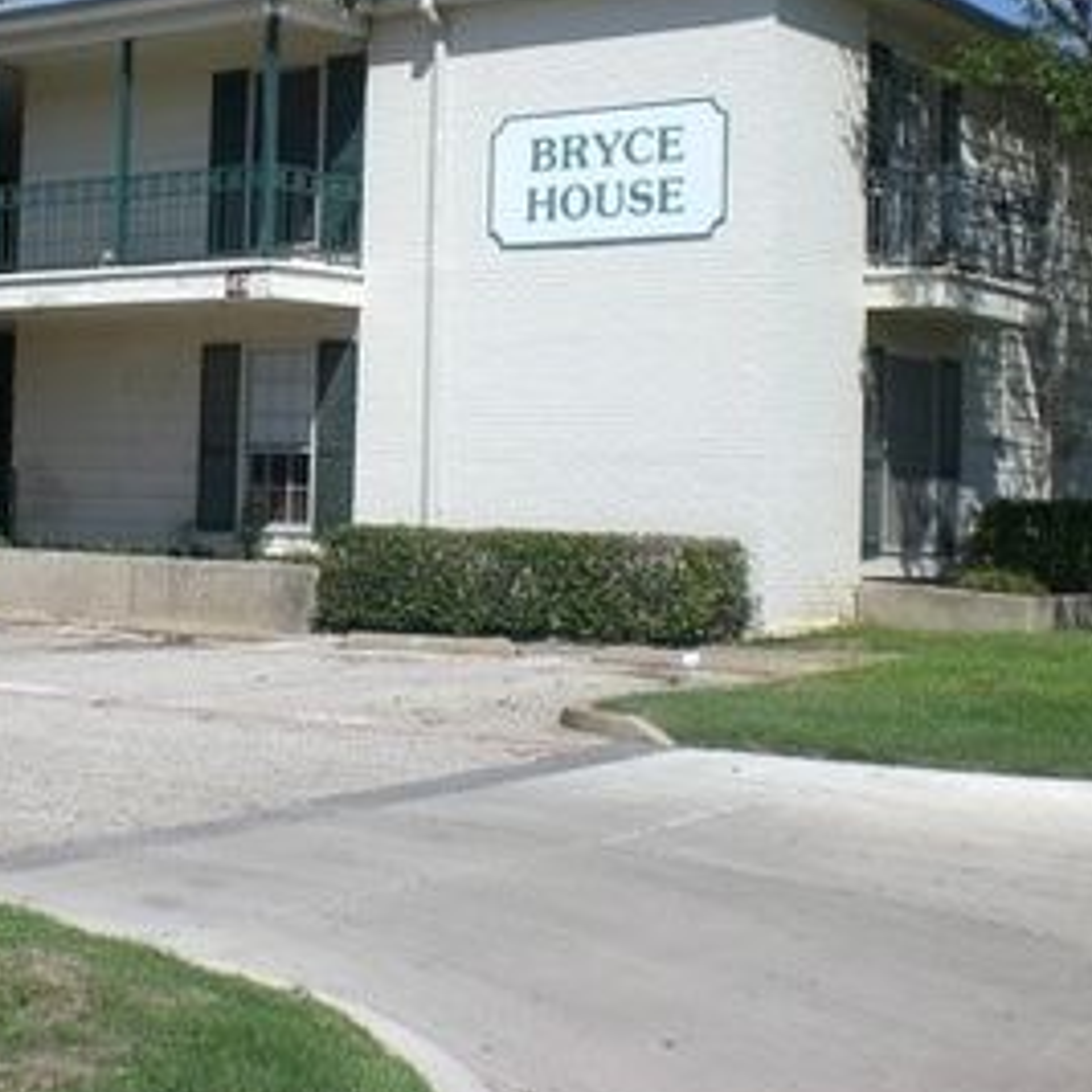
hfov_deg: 26.7
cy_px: 350
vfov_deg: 27.1
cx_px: 184
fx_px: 2248
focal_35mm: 63
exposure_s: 1/640
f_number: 4.4
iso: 50
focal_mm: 6.3
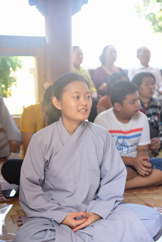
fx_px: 472
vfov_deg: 28.8
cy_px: 121
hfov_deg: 19.5
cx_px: 81
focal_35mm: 70
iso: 200
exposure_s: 1/50
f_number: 4.5
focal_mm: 70
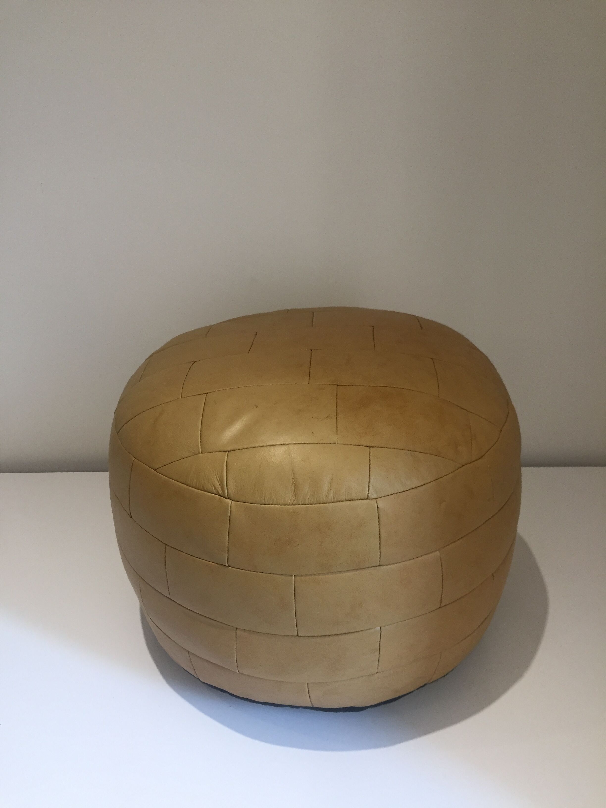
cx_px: 303
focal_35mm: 29
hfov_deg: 48.2
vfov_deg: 61.7
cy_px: 404
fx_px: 677
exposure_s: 1/33
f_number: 2.2
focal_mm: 4.15
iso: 64
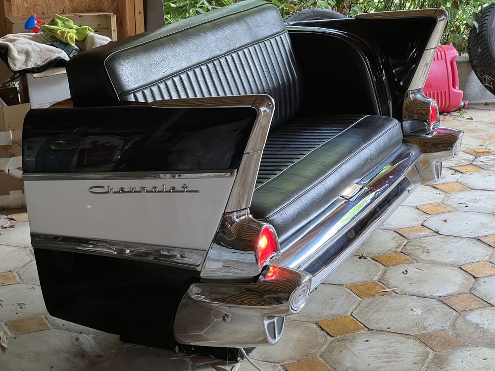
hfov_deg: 25.3
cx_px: 248
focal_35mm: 77
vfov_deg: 19.1
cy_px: 186
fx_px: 1101
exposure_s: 1/60
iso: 500
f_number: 2.8
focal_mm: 9
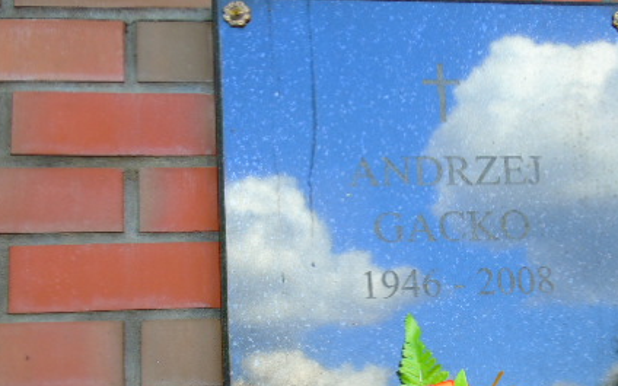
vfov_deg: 20.1
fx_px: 1078
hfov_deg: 31.5
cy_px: 309
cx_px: 458
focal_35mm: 64
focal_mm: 7.1
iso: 80
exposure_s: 1/60
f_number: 3.9
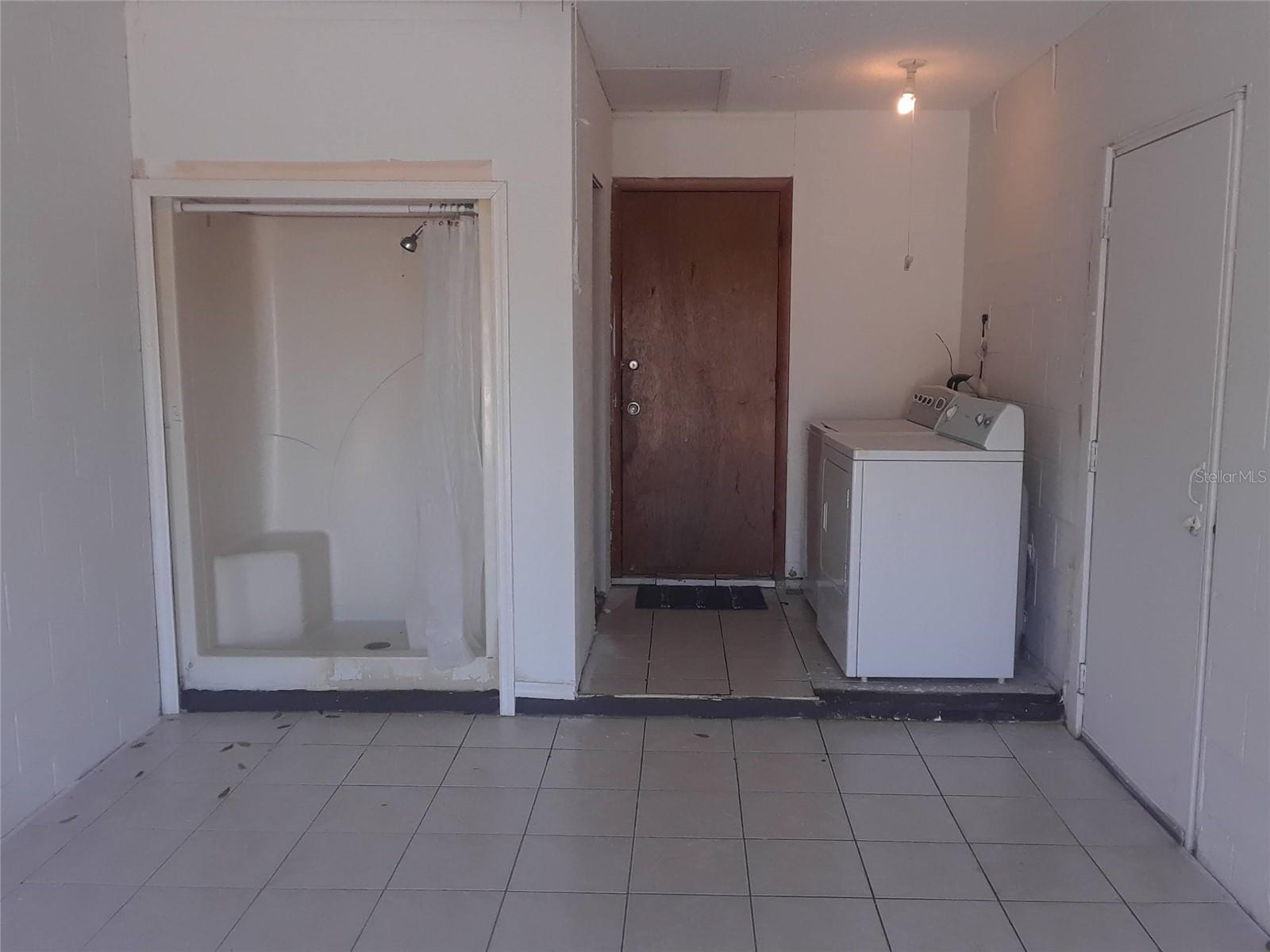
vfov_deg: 46.8
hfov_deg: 60.0
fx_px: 1101
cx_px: 635
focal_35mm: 30
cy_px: 476
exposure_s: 1/120
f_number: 1.9
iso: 50
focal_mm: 2.47
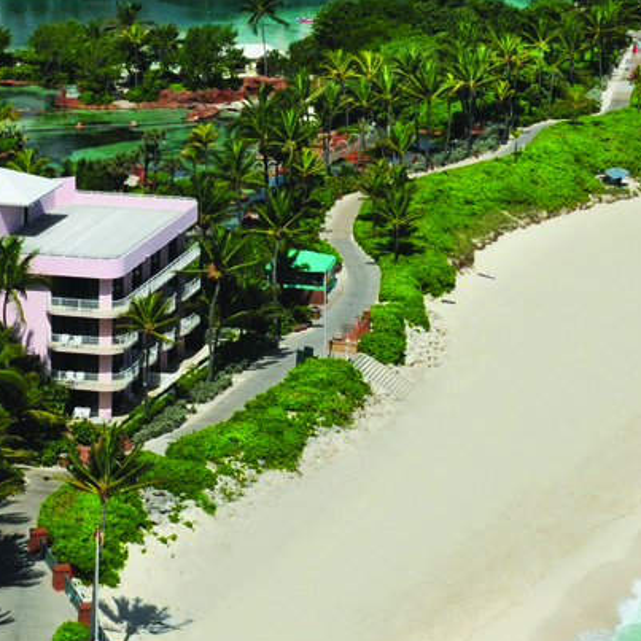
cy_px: -35
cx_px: 342
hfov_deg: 12.6
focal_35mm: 139
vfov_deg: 12.4
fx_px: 2912
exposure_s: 1/1000
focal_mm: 44
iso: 400
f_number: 18
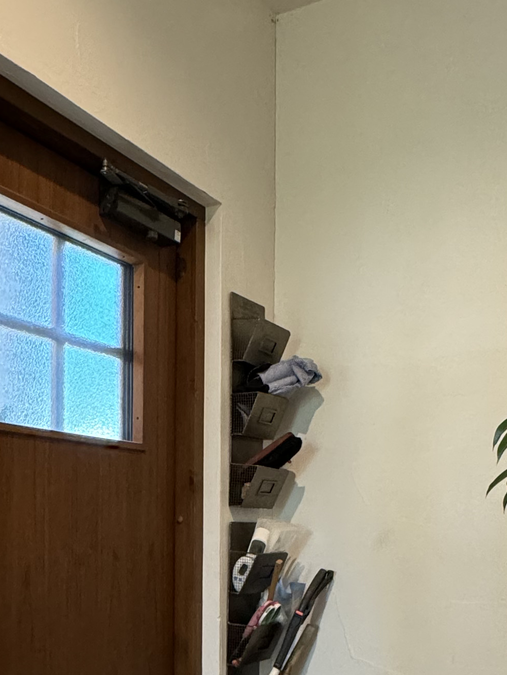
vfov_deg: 42.2
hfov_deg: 33.6
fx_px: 840
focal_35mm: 43
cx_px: 246
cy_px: 523
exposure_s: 1/60
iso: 400
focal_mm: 2.22
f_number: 2.2
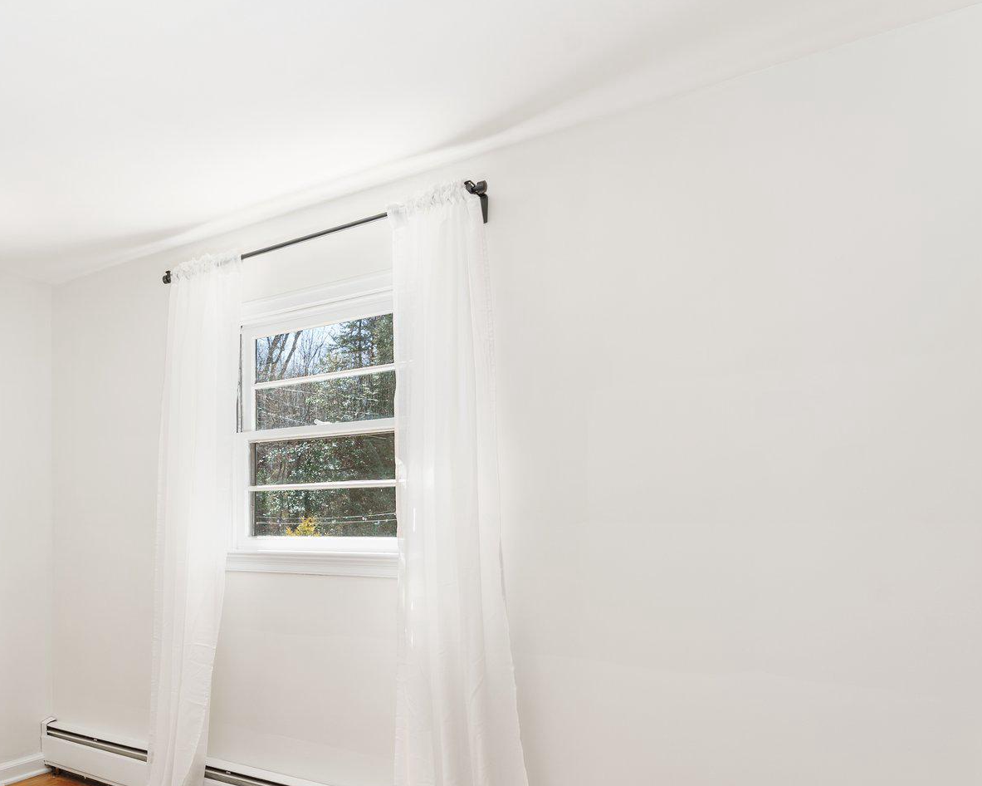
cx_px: 164
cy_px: 522
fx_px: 756
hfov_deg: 59.5
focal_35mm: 26
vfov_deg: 53.9
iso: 320
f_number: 7.1
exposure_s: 1/20
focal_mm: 16
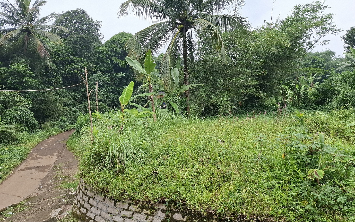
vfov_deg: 49.2
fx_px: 242
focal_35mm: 25
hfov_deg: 72.5
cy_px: 103
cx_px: 180
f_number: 1.8
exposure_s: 1/1316
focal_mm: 5.54
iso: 50
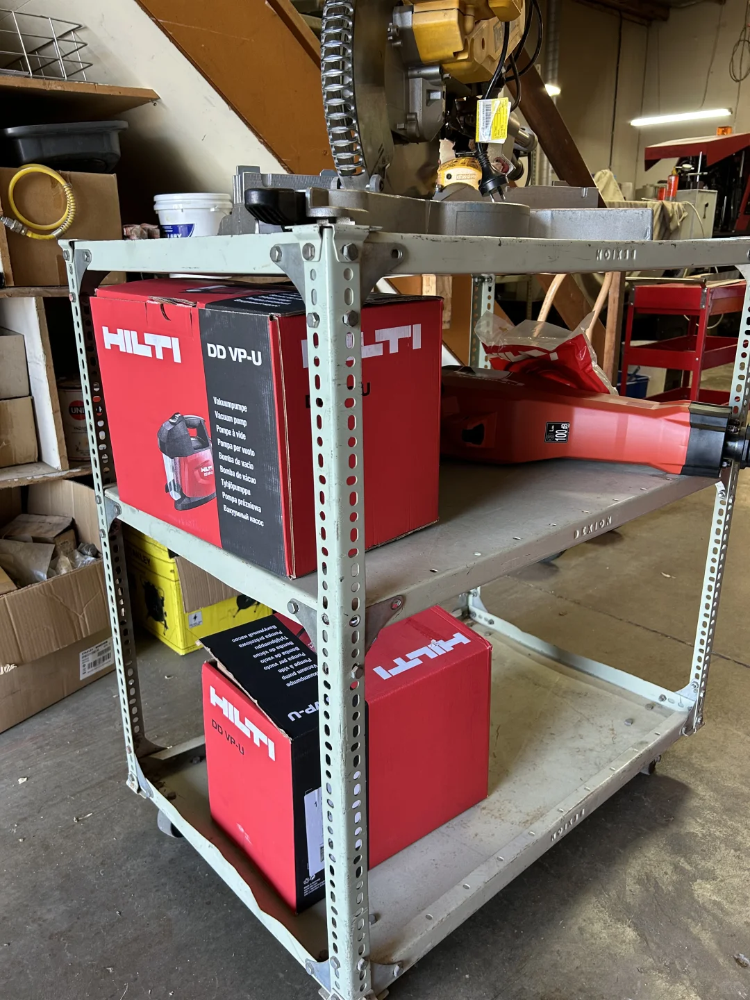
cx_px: 375
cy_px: 500
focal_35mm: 26
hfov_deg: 53.1
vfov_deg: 67.3
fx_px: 751
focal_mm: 5.7
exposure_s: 1/100
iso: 125
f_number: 1.5
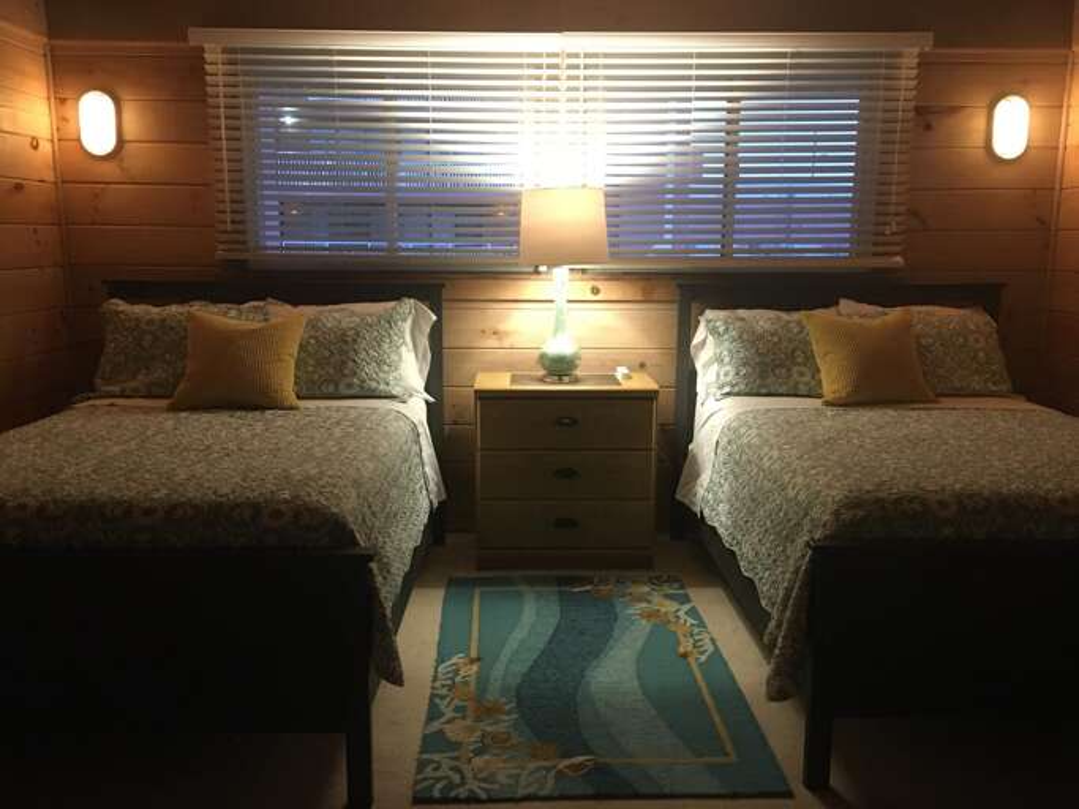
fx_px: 904
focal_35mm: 29
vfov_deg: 48.2
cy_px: 404
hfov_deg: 61.7
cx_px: 540
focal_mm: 4.15
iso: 200
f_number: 2.2
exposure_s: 1/15
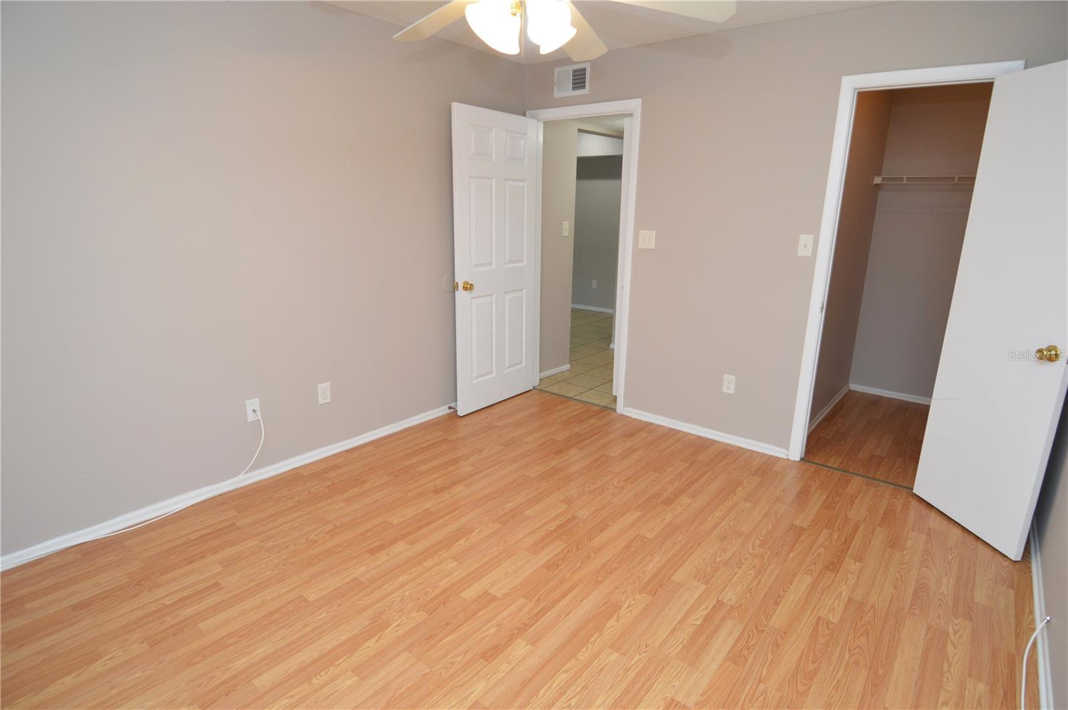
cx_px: 534
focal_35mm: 18
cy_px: 355
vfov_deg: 67.3
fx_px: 533
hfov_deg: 90.1
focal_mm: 12
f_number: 4
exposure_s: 1/60
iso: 500
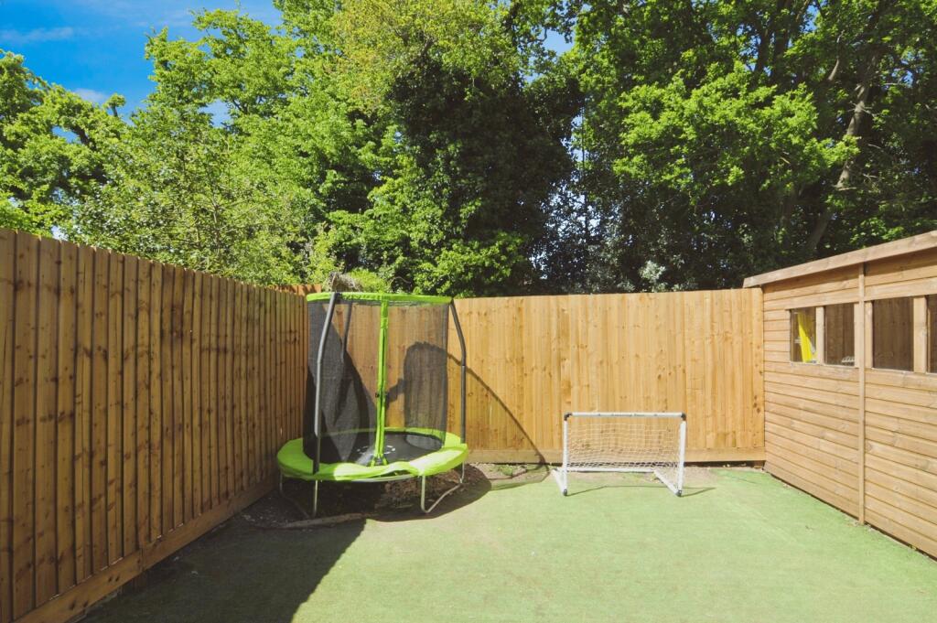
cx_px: 468
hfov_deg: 92.5
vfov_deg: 69.6
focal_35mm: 17
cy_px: 312
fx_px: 449
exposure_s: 1/250
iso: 400
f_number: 10
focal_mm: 11.5
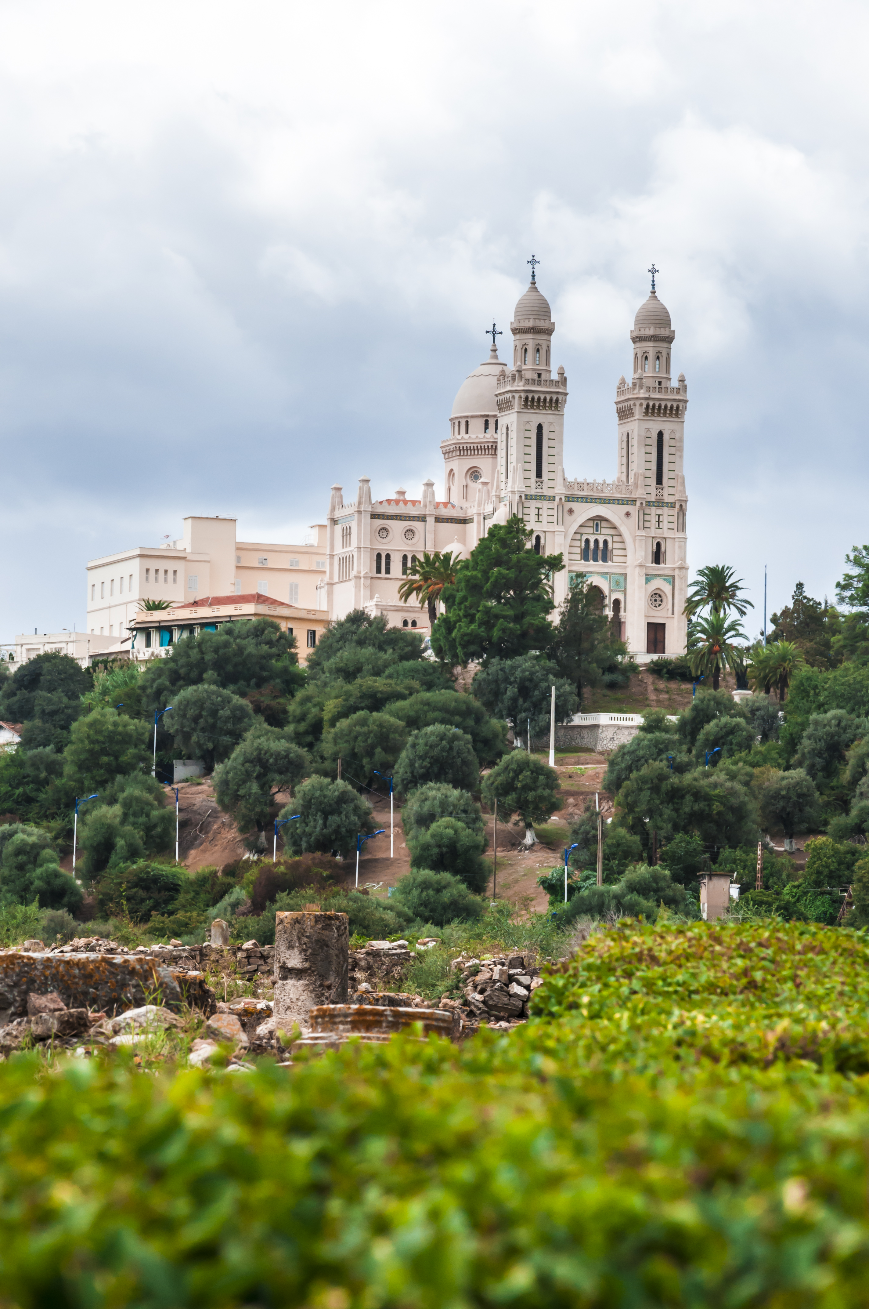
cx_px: 434
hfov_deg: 8.7
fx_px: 5717
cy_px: 654
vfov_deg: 13.1
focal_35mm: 158
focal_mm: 105
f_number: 11
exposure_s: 1/800
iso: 1000
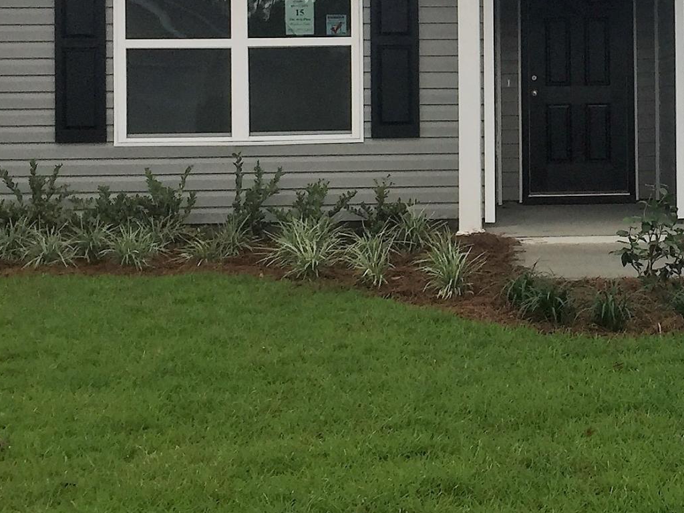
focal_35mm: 85
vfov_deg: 17.2
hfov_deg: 22.0
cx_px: 706
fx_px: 1680
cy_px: 75
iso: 32
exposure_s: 1/964
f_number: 2.2
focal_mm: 4.15
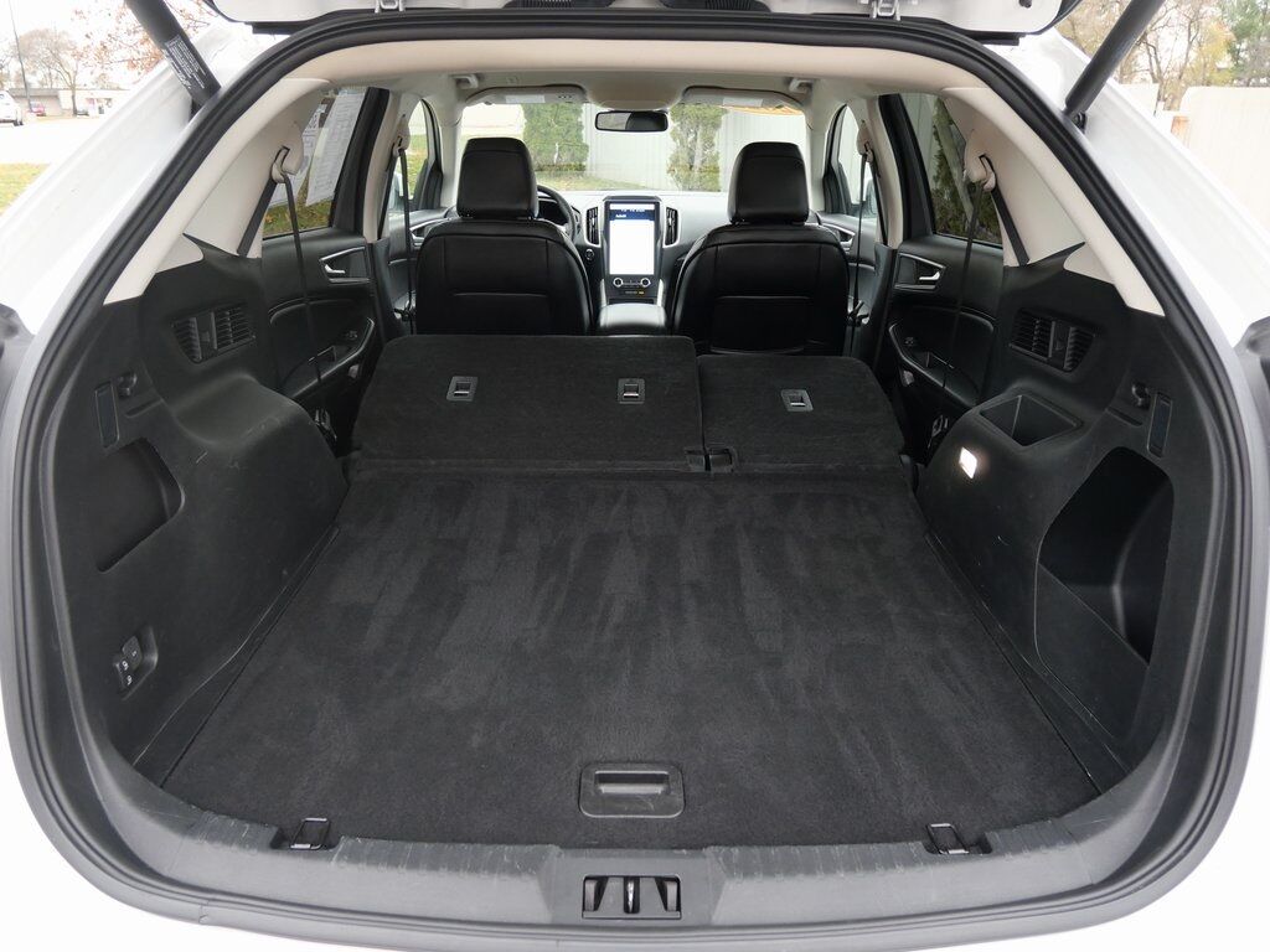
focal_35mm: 24
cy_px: 476
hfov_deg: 71.6
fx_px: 881
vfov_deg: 56.8
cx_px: 635
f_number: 3.5
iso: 500
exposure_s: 1/60
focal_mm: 12
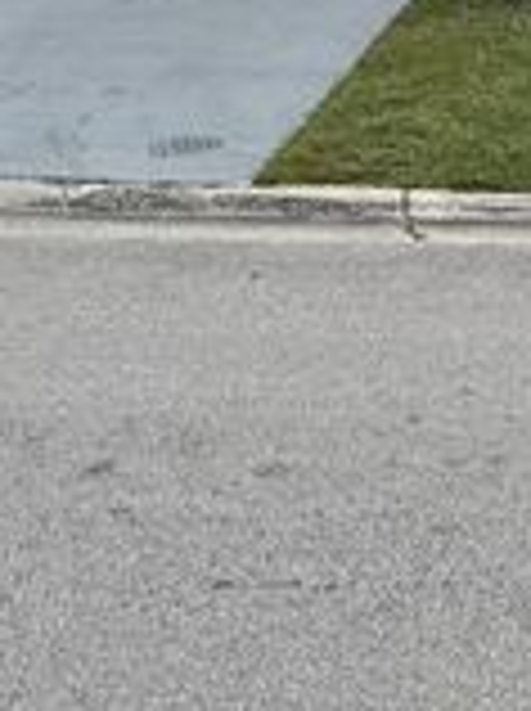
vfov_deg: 23.6
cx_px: 801
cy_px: -124
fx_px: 1559
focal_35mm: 76
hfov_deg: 17.4
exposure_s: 1/2053
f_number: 1.78
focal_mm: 6.76
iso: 80
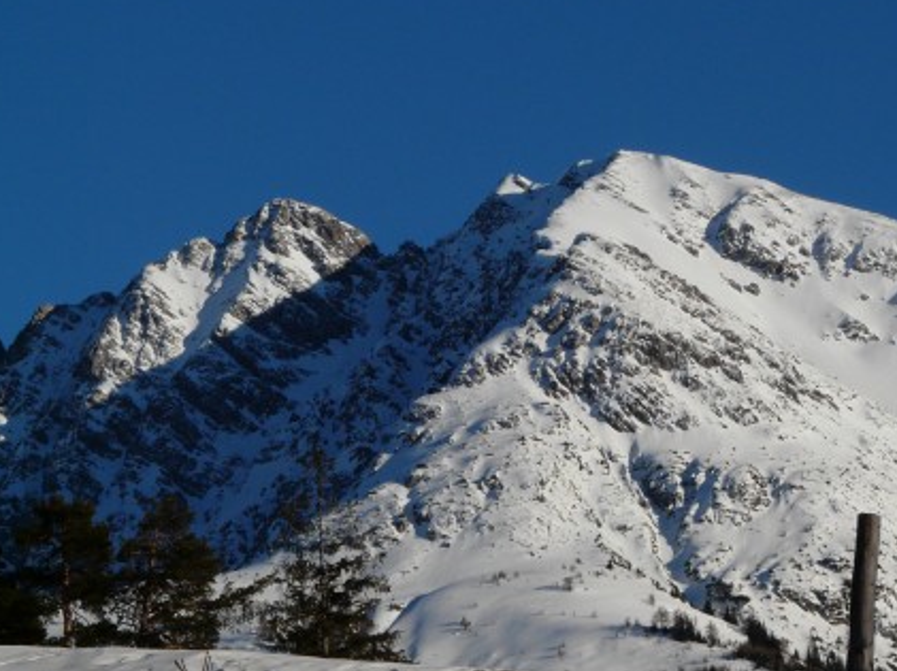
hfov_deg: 9.4
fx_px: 5437
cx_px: 633
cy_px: 313
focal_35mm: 210
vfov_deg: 7.1
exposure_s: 1/400
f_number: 8
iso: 100
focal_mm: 22.6
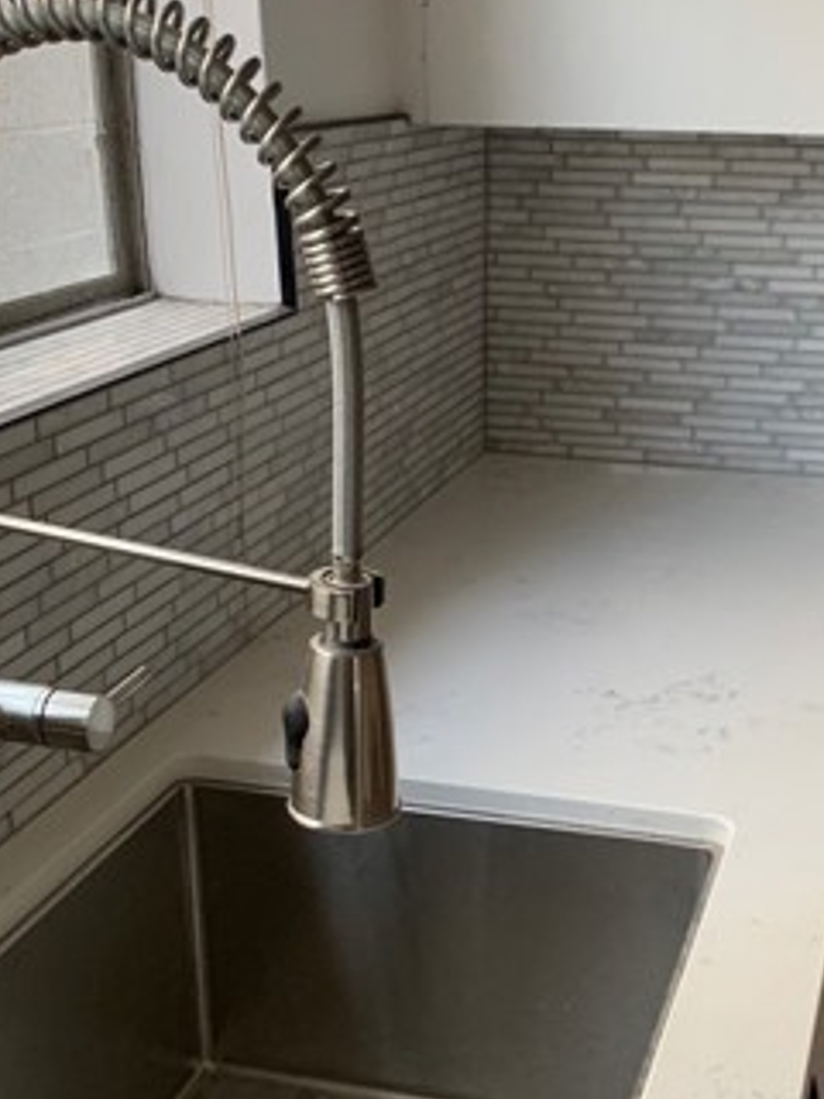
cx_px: 560
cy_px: 721
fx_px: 1650
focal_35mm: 52
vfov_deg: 36.5
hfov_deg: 27.8
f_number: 1.8
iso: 100
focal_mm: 4.25
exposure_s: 1/76
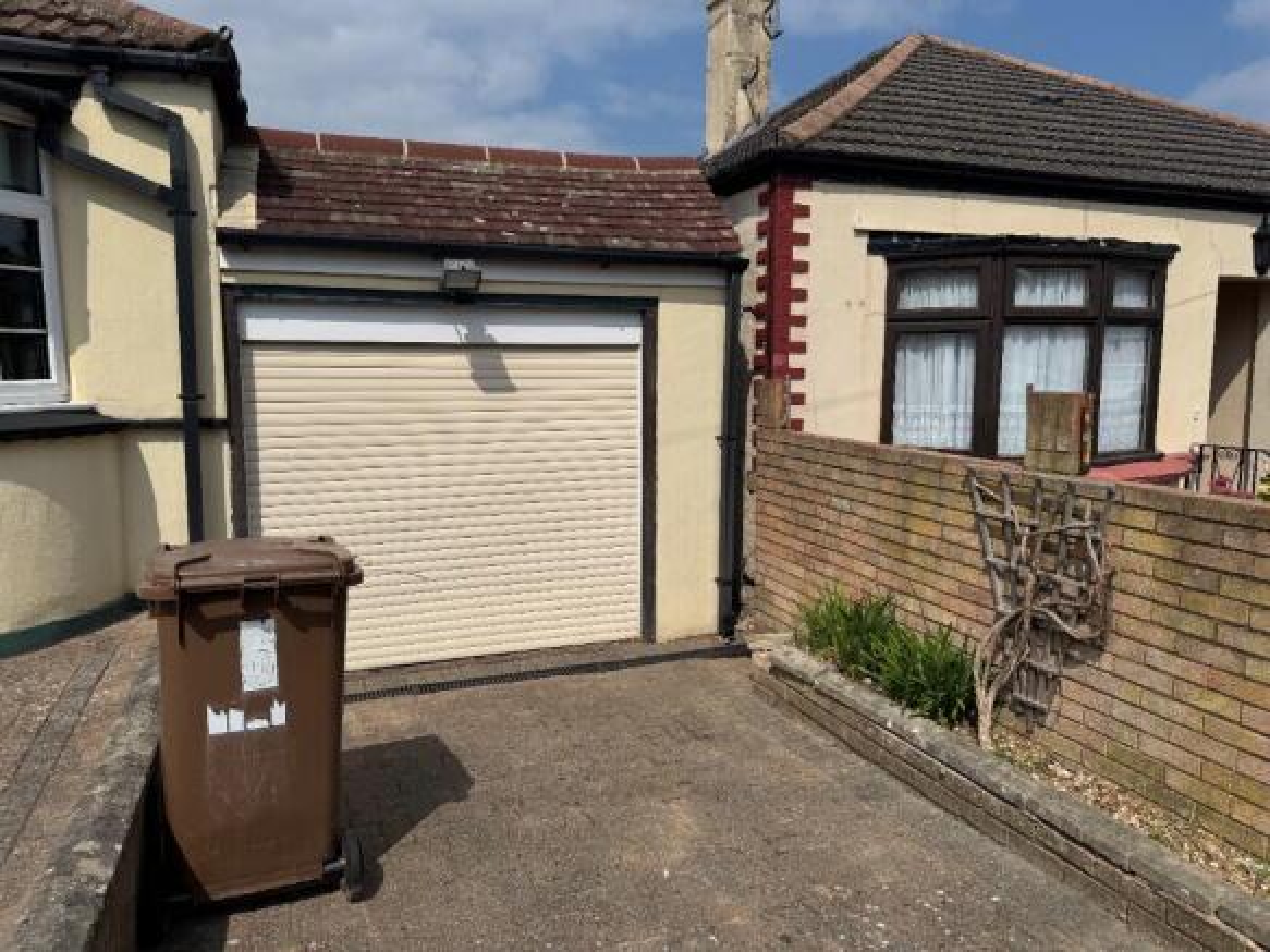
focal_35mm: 24
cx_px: 635
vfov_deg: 56.8
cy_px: 476
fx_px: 880
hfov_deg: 71.6
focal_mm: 6.76
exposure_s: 1/10417
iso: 80
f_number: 1.78
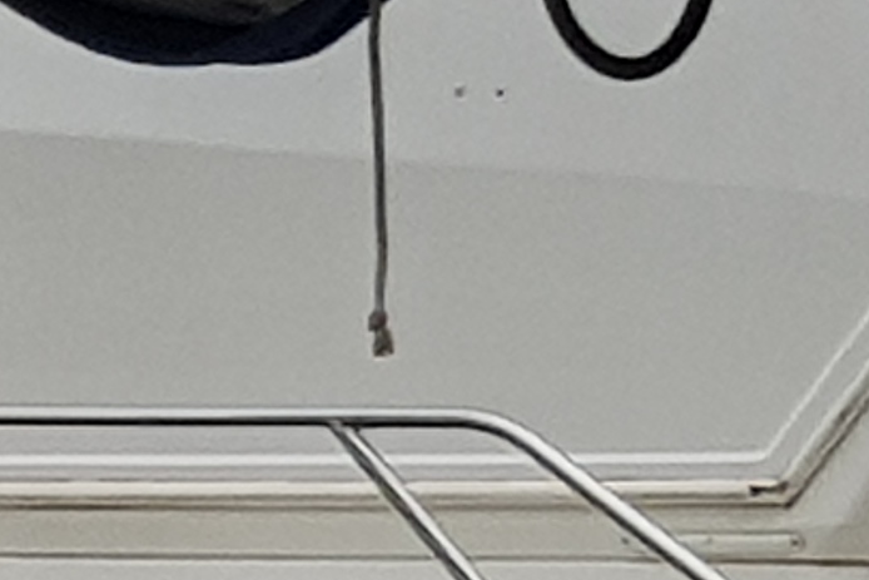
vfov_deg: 8.4
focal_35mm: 157
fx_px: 3790
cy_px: 1040
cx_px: -1591
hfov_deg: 10.2
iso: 40
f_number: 1.7
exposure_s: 1/684
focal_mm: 4.2
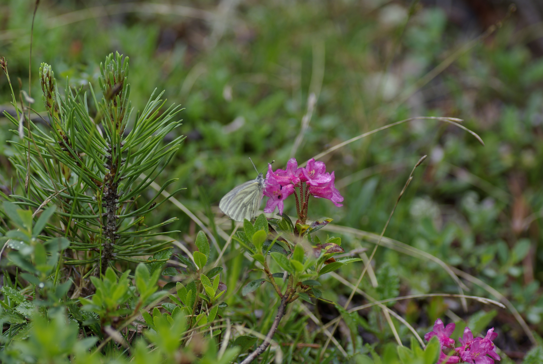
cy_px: 182
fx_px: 2039
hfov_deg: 15.2
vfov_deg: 10.2
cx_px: 272
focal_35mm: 135
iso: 100
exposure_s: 1/200
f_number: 3.5
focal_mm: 90
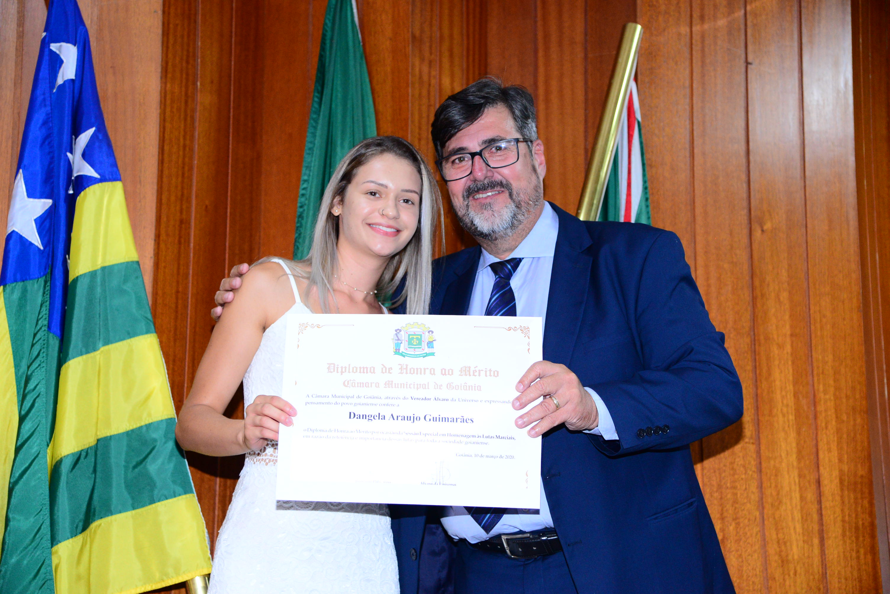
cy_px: 297
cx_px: 445
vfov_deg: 20.9
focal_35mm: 65
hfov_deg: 30.9
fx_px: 1607
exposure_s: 1/125
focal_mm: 65
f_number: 4
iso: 2500
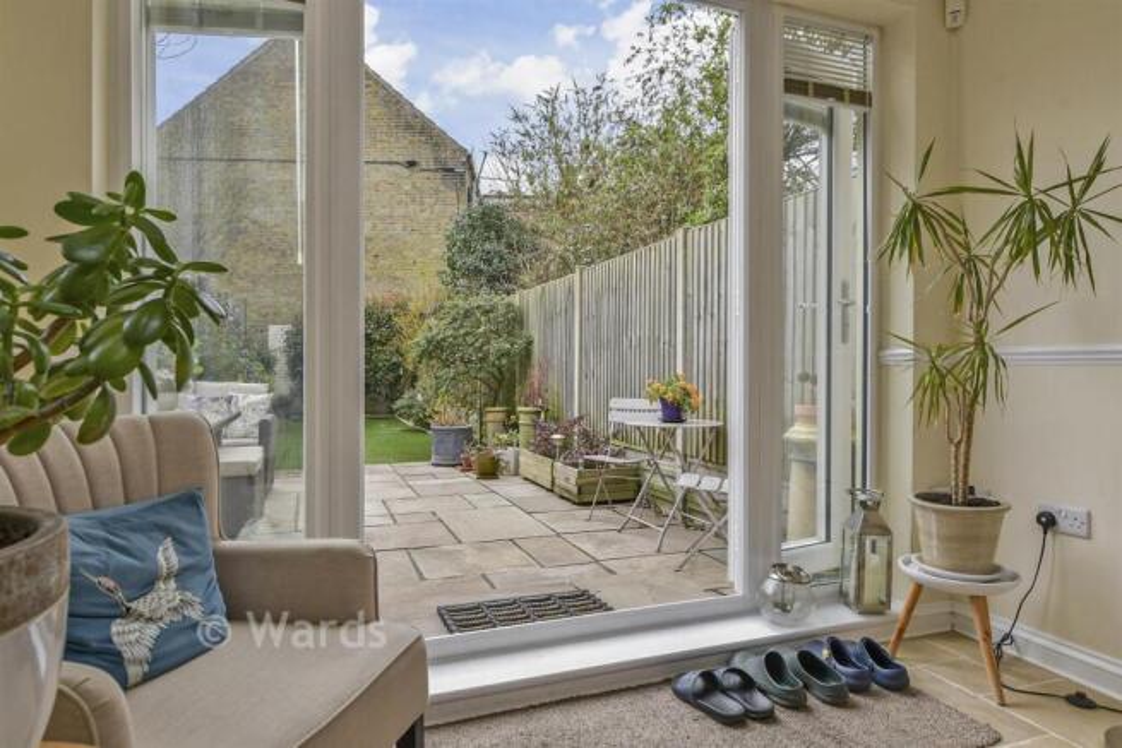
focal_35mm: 21
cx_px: 561
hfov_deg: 81.2
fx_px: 655
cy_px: 374
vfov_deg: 59.5
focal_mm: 14
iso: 200
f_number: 8
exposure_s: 1/160
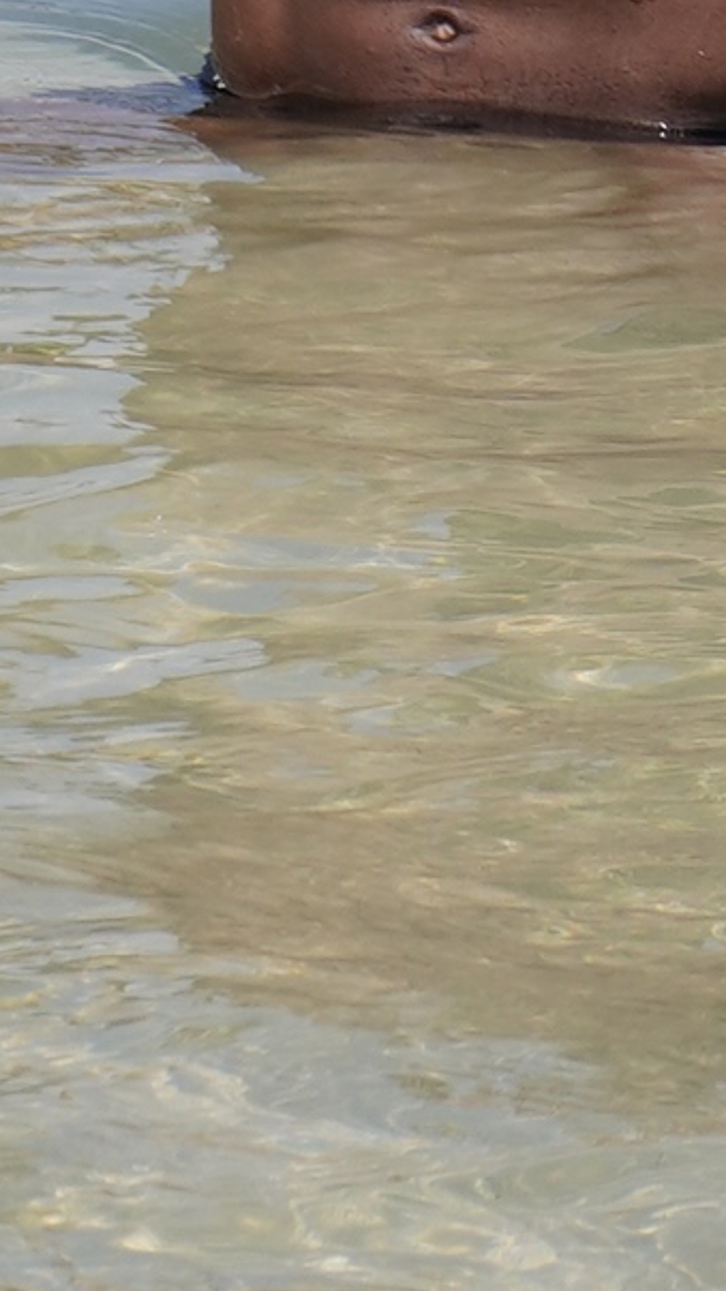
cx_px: 818
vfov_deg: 7.4
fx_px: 9655
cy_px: -1306
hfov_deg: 4.3
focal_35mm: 282
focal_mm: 36
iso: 100
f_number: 11
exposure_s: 1/200
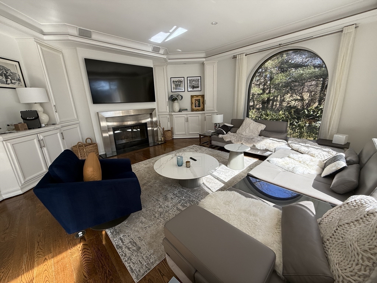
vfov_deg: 85.7
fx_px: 152
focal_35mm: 14
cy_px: 142
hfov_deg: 102.1
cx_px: 188
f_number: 2.2
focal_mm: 2.22
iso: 64
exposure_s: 1/282
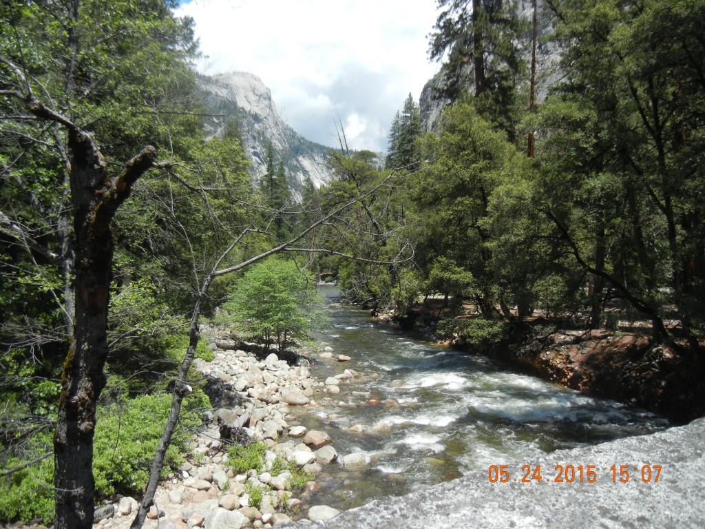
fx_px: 611
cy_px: 264
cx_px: 352
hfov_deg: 60.0
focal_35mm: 30
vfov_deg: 46.8
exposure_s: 1/277
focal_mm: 5.4
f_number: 7
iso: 160
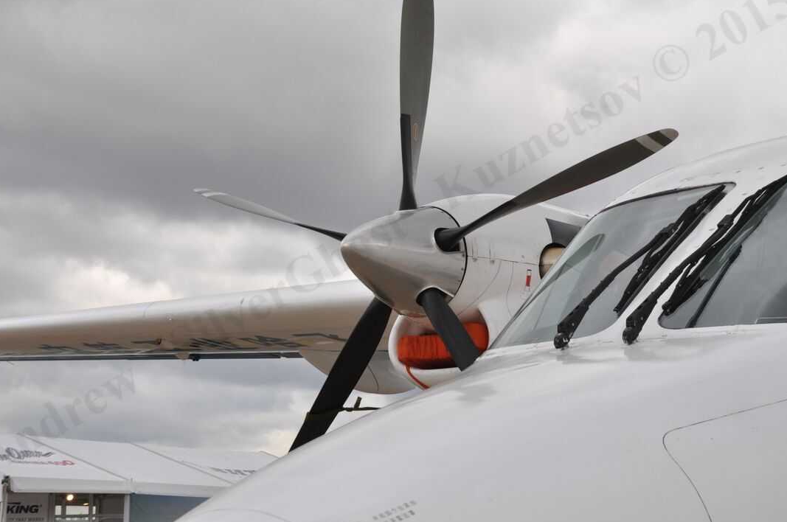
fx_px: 1965
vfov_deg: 15.1
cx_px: 384
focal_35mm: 90
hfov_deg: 22.7
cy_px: 226
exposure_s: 1/200
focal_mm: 50
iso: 200
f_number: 8
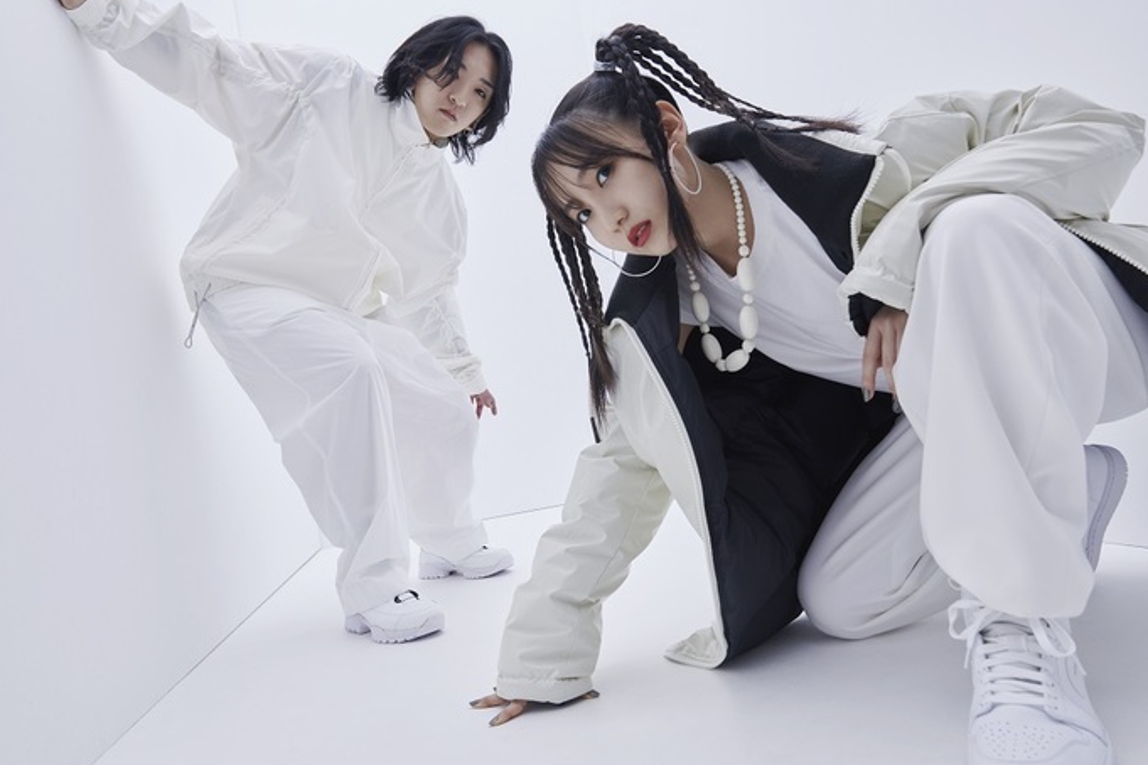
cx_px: 571
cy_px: 374
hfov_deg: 71.5
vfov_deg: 51.3
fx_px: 797
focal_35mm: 25
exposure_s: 1/160
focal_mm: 24
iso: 400
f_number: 8
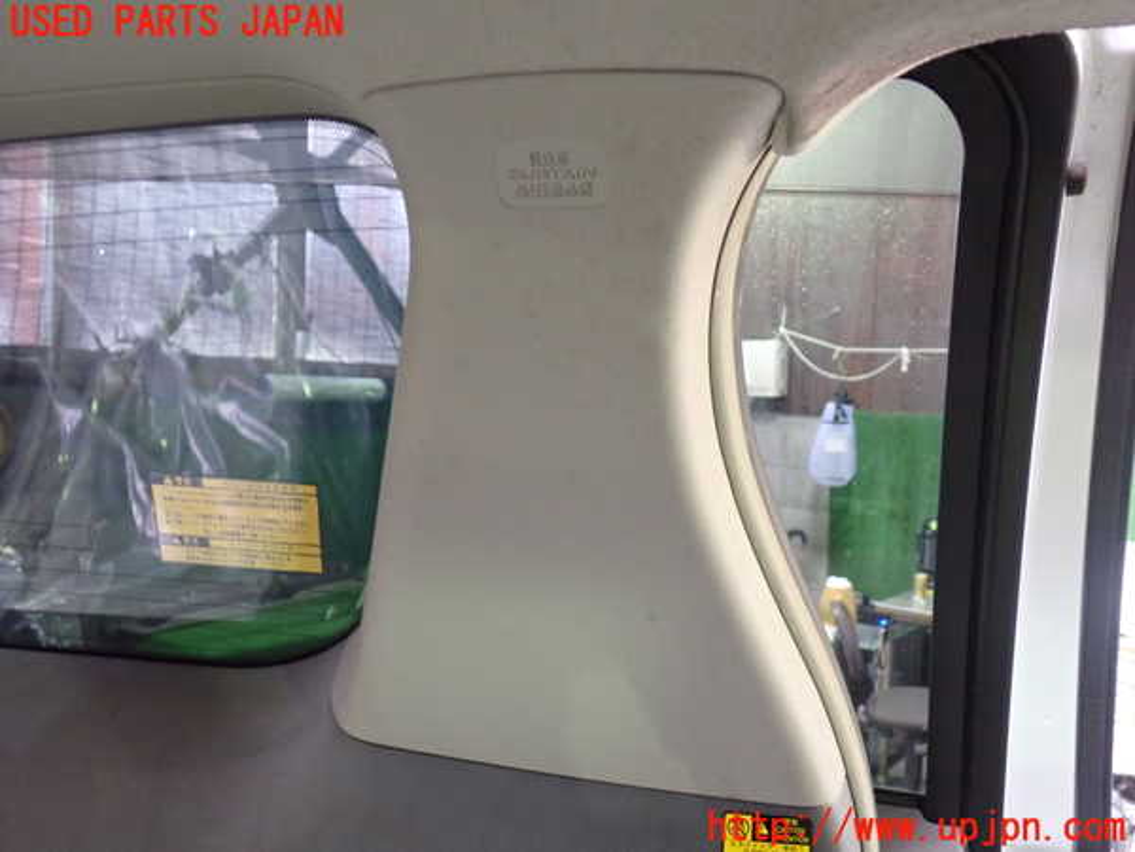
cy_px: 426
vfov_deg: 46.8
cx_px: 568
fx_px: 984
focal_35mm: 30
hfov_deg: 60.0
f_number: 2.3
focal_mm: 5.4
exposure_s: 1/15
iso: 800
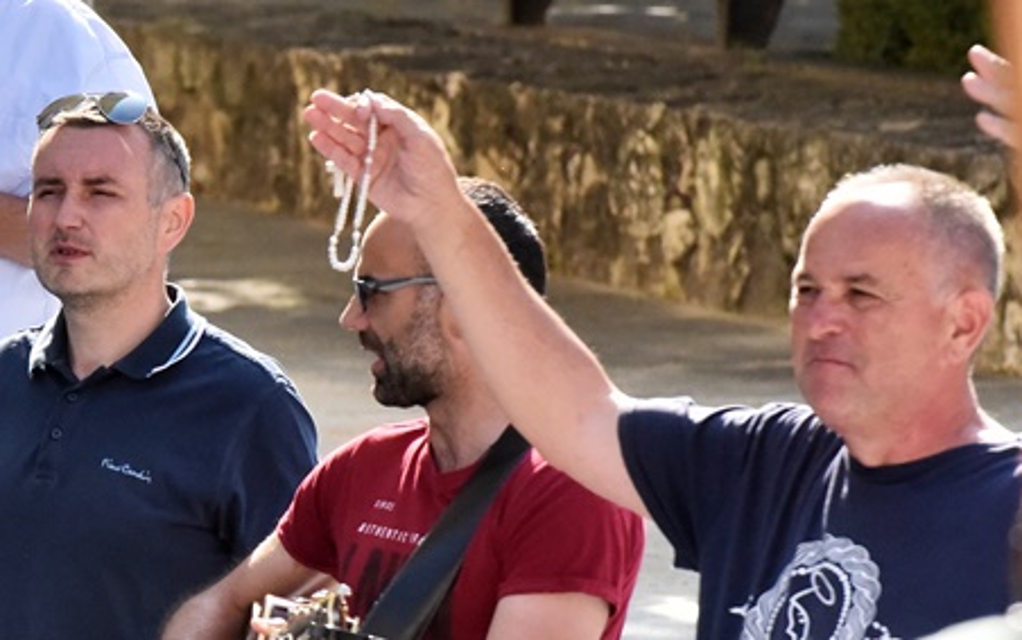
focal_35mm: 462
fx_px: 12874
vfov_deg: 2.8
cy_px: 357
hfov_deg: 4.5
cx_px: -72
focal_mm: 200
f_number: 7.1
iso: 3600
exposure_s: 1/4000
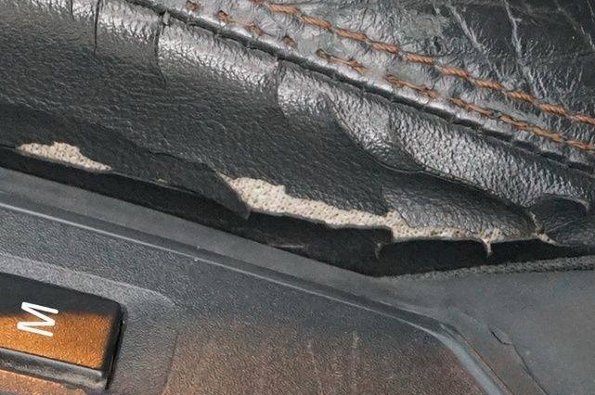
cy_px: 347
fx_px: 3863
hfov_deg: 8.5
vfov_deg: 5.9
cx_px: -384
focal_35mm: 234
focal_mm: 60
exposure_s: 1/13
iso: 6400
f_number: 5
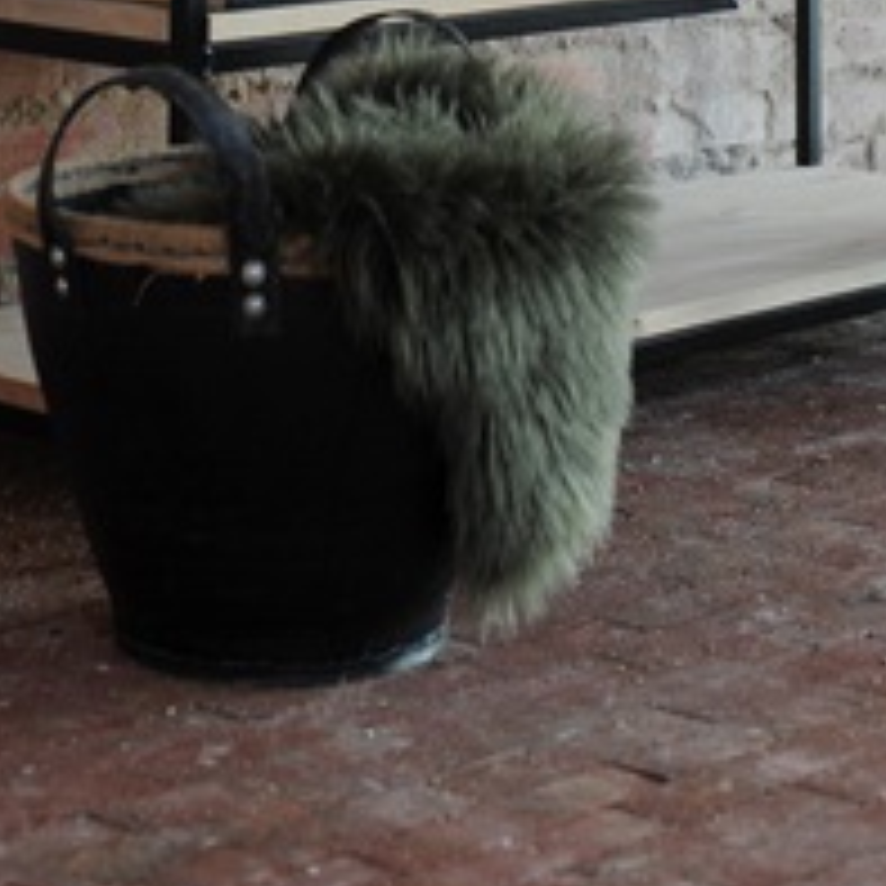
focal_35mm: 119
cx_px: 465
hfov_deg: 14.7
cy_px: -774
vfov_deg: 13.1
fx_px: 3446
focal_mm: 36
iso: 250
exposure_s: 1/40
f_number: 4
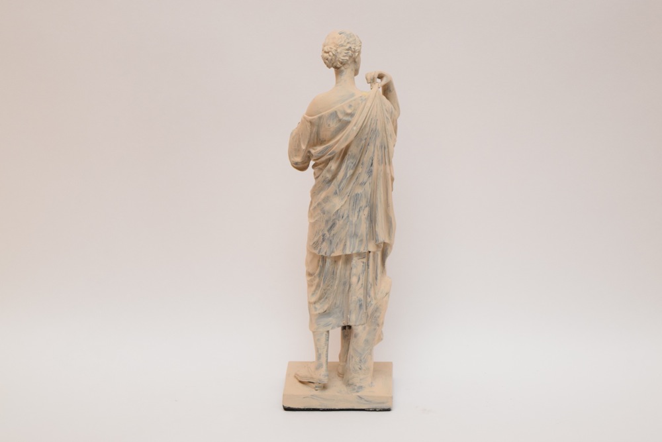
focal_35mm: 82
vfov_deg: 16.6
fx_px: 1517
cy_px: 221
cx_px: 331
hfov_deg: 24.6
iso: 800
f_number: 5.6
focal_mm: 55
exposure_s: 1/80
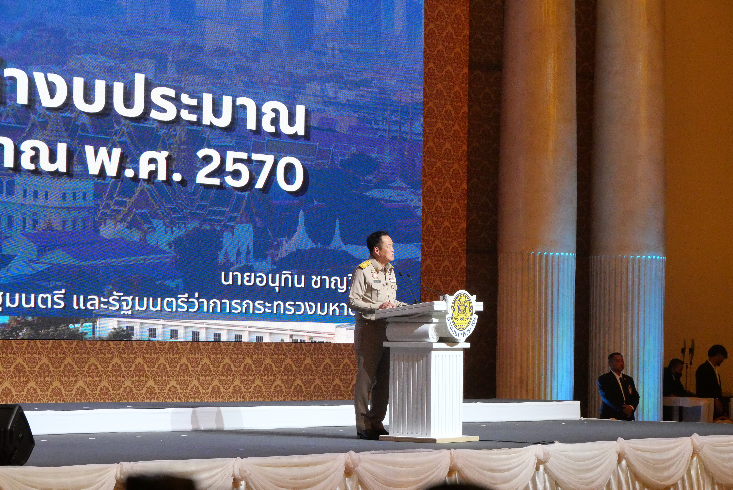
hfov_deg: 16.5
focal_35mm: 124
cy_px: 245
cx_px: 366
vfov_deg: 11.1
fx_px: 2526
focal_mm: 60
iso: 4000
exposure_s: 1/160
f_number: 7.1
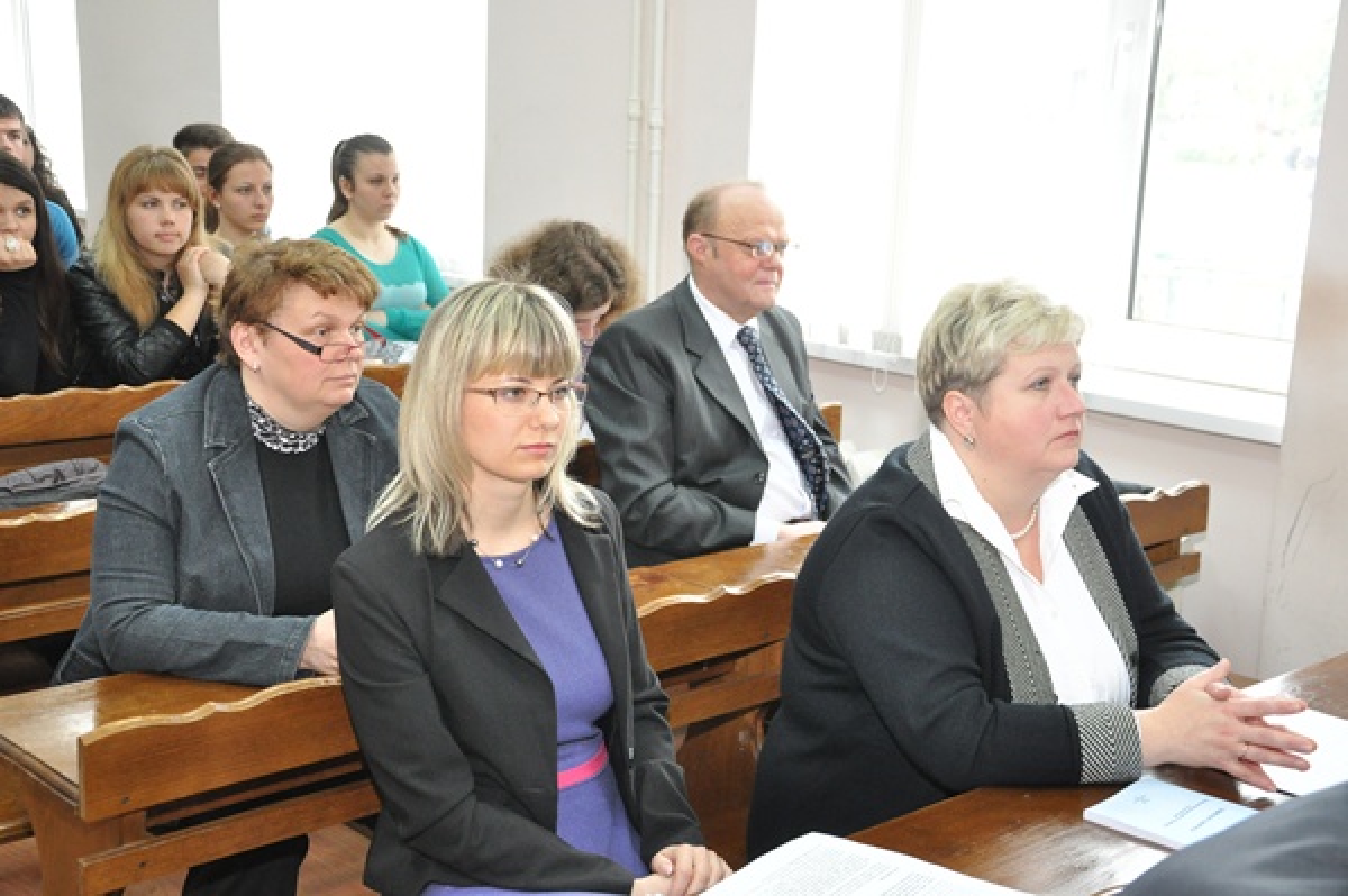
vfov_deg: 28.0
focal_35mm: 48
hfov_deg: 41.1
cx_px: 674
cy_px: 448
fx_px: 1796
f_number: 5.6
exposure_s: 1/60
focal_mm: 32
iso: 1600
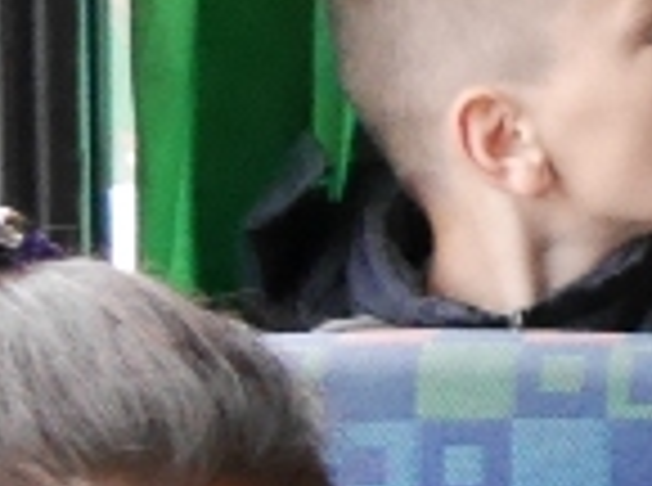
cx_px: 1531
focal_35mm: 219
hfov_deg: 8.4
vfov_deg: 6.7
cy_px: 94
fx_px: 4115
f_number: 3.5
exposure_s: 1/40
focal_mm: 14
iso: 3200
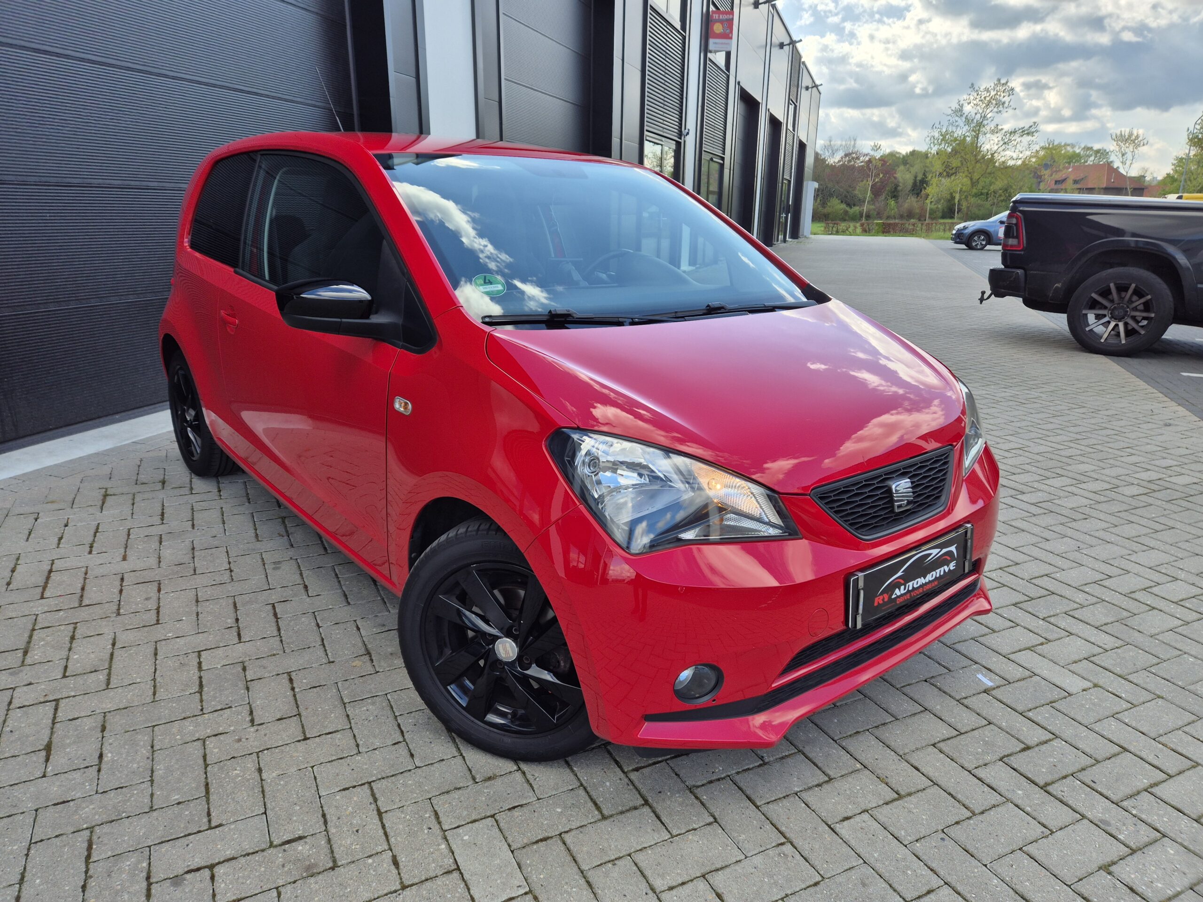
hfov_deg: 73.9
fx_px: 799
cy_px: 451
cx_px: 602
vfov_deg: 58.9
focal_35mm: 23
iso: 25
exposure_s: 1/1172
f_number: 1.8
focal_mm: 5.4
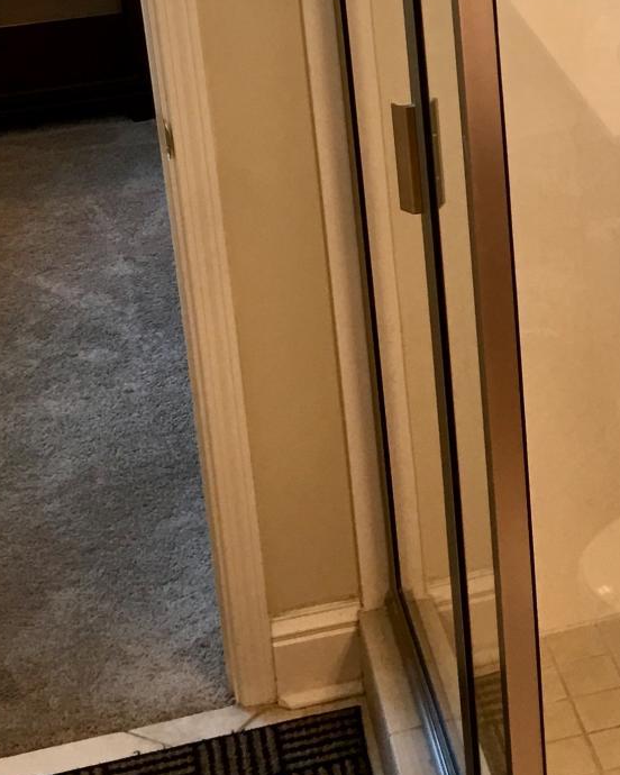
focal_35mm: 82
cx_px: 742
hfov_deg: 17.8
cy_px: 63
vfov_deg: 22.7
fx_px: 1881
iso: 25
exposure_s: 1/15
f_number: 2.2
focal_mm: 4.15
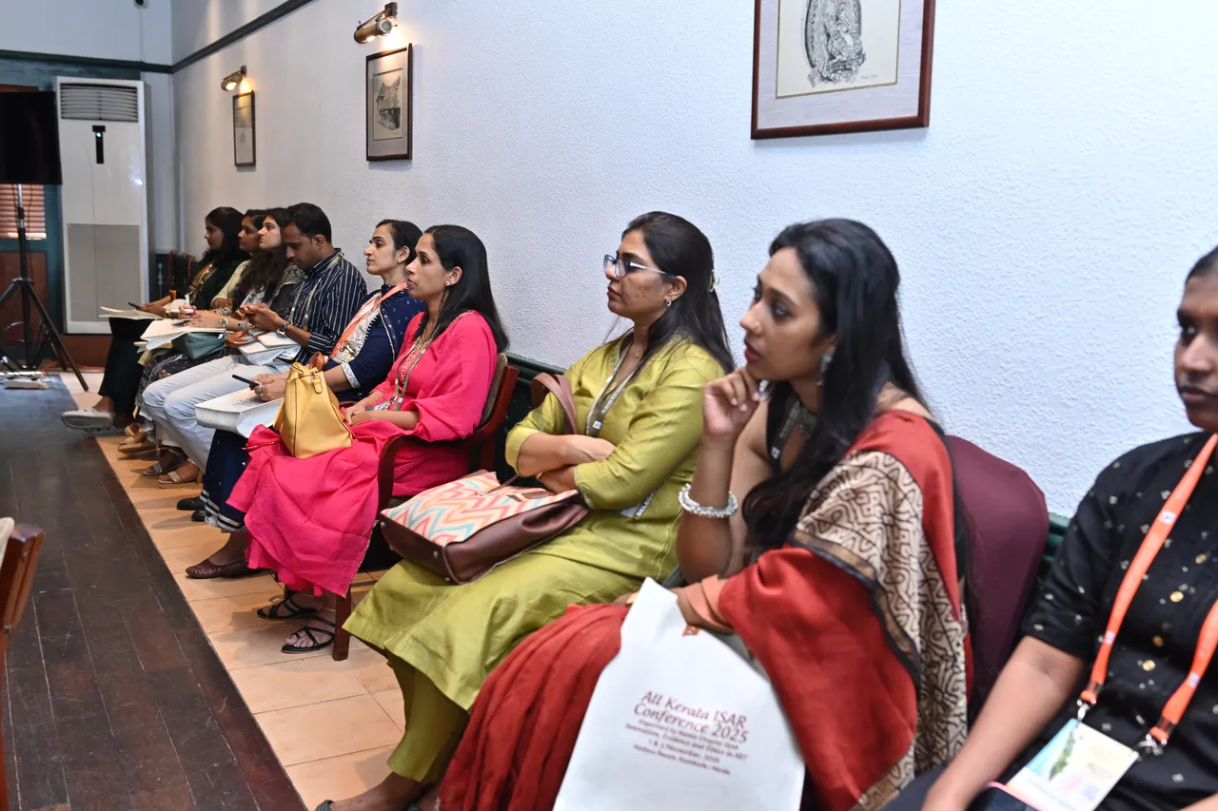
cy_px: 406
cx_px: 609
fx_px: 1184
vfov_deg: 37.8
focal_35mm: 35
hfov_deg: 54.4
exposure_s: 1/100
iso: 800
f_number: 4.5
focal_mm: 35
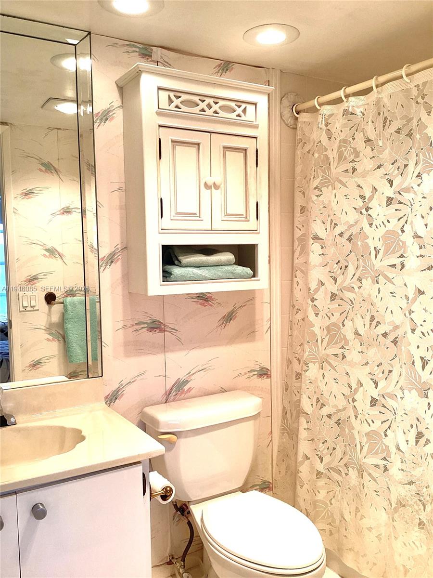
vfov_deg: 58.4
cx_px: 216
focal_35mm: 31
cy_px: 289
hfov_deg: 45.4
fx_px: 517
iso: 40
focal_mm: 3.3
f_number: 2.4
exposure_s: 1/120
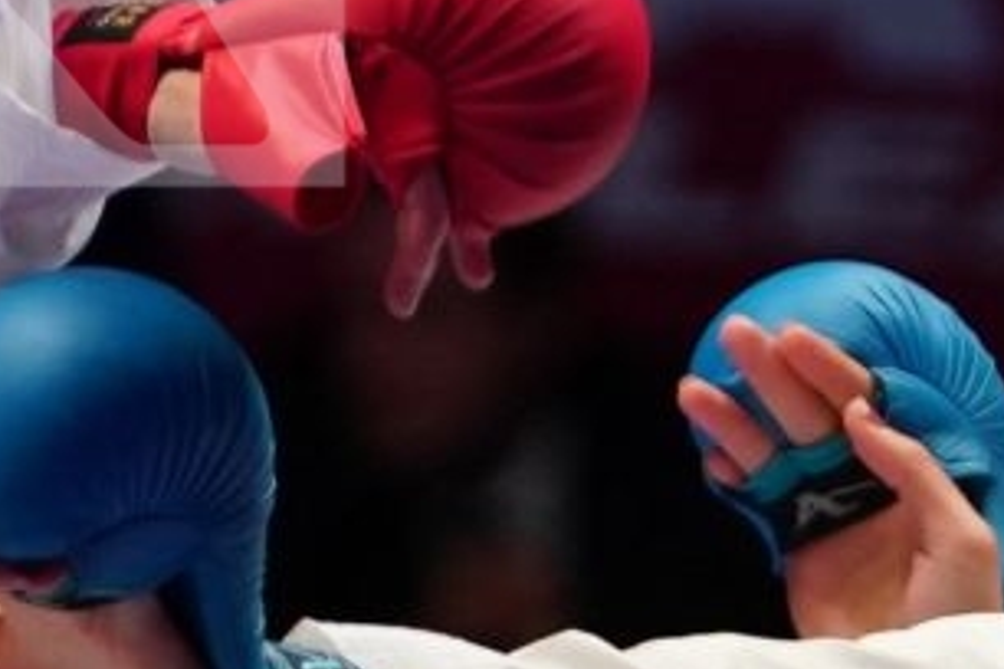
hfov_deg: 1.9
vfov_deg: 1.3
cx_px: 39
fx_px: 29671
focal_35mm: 1064
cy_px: 1049
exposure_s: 1/1000
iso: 1250
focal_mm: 121
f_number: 2.8
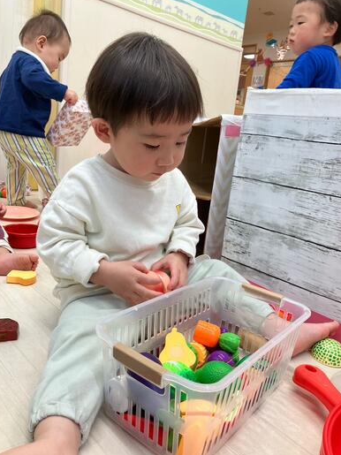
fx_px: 381
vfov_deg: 61.7
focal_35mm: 29
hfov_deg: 48.2
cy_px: 229
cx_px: 167
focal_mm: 3.99
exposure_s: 1/100
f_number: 1.8
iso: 64
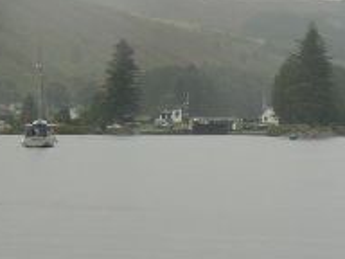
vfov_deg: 6.2
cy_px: 146
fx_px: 2372
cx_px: 124
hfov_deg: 8.3
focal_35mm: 238
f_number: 5.6
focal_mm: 21.2
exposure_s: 1/100
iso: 80
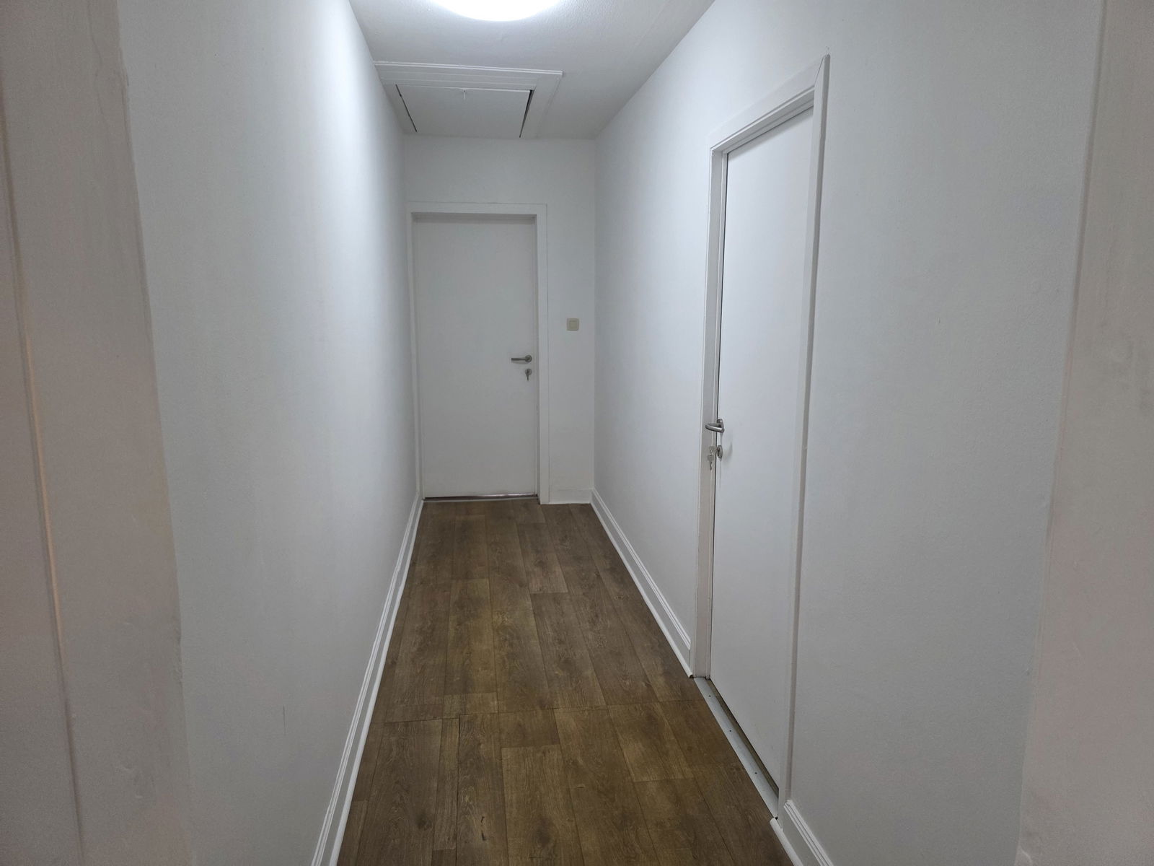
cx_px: 577
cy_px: 433
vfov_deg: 58.9
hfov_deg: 73.9
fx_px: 767
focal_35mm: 23
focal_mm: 6.3
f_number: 1.7
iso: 250
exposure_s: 1/100
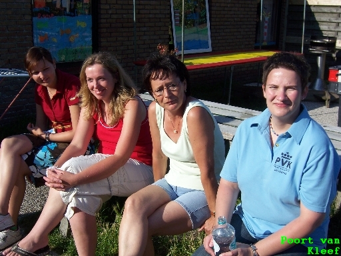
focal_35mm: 45
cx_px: 170
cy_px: 128
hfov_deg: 42.1
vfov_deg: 32.2
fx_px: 443
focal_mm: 7.7
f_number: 5
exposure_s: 1/500
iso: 80
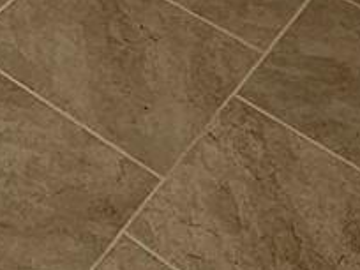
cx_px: -293
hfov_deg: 16.2
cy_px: -342
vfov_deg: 12.1
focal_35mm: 102
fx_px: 1061
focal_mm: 2.2
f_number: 2.2
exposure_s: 1/60
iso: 160
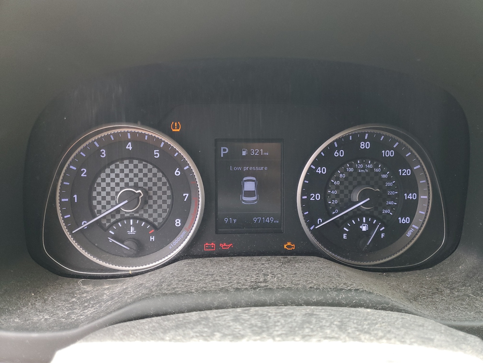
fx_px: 363
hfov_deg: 67.3
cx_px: 242
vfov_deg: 53.1
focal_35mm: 26
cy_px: 182
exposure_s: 1/120
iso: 79
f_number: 1.5
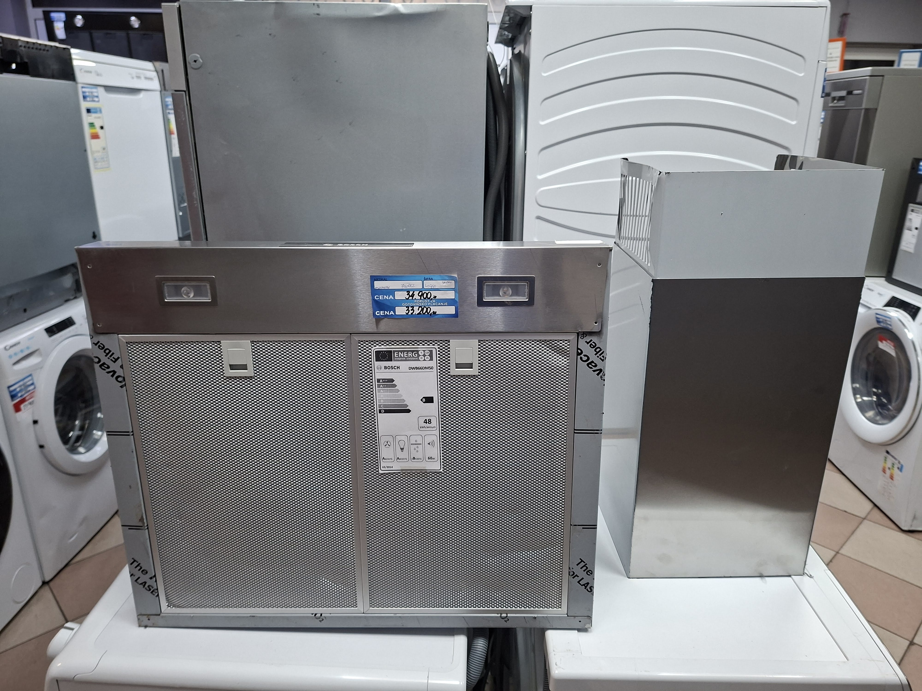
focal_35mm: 23
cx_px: 461
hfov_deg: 73.9
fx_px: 613
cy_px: 346
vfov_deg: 58.9
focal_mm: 5.54
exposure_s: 1/50
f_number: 1.8
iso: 200
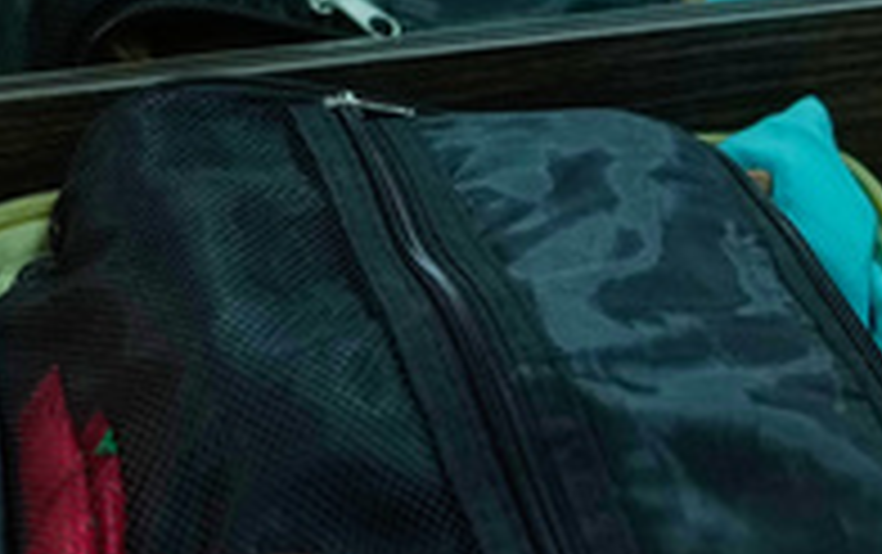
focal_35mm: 186
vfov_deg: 7.0
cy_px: 831
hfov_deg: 10.5
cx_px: 1606
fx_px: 4476
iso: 800
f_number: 2
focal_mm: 35
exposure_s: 1/640
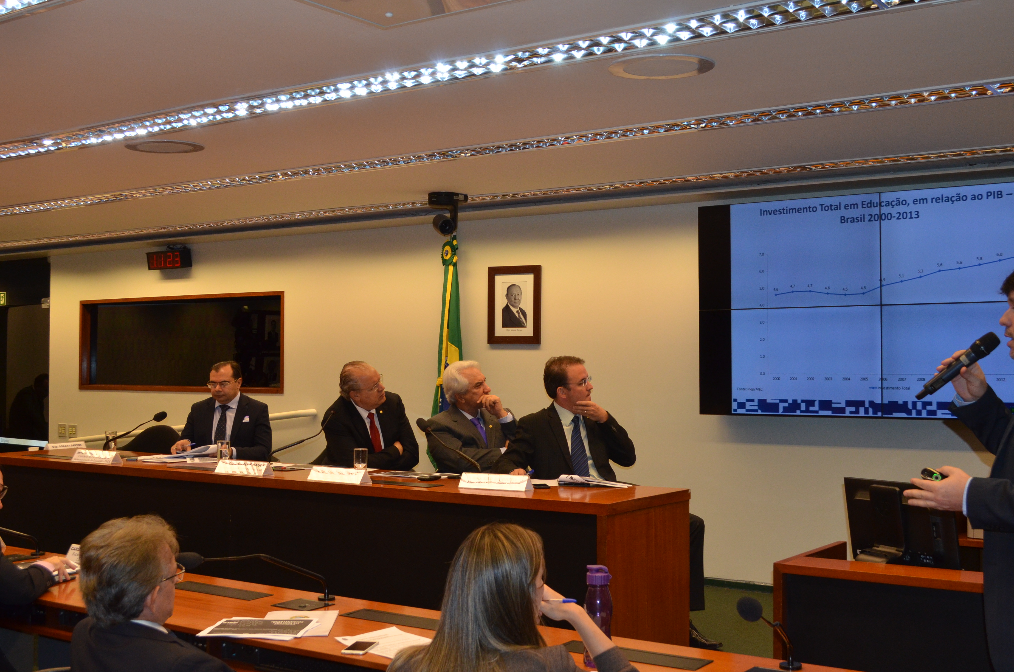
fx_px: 1223
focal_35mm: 44
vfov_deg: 30.7
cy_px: 336
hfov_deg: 45.0
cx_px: 507
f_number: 7.1
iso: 1000
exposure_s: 1/200
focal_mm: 29
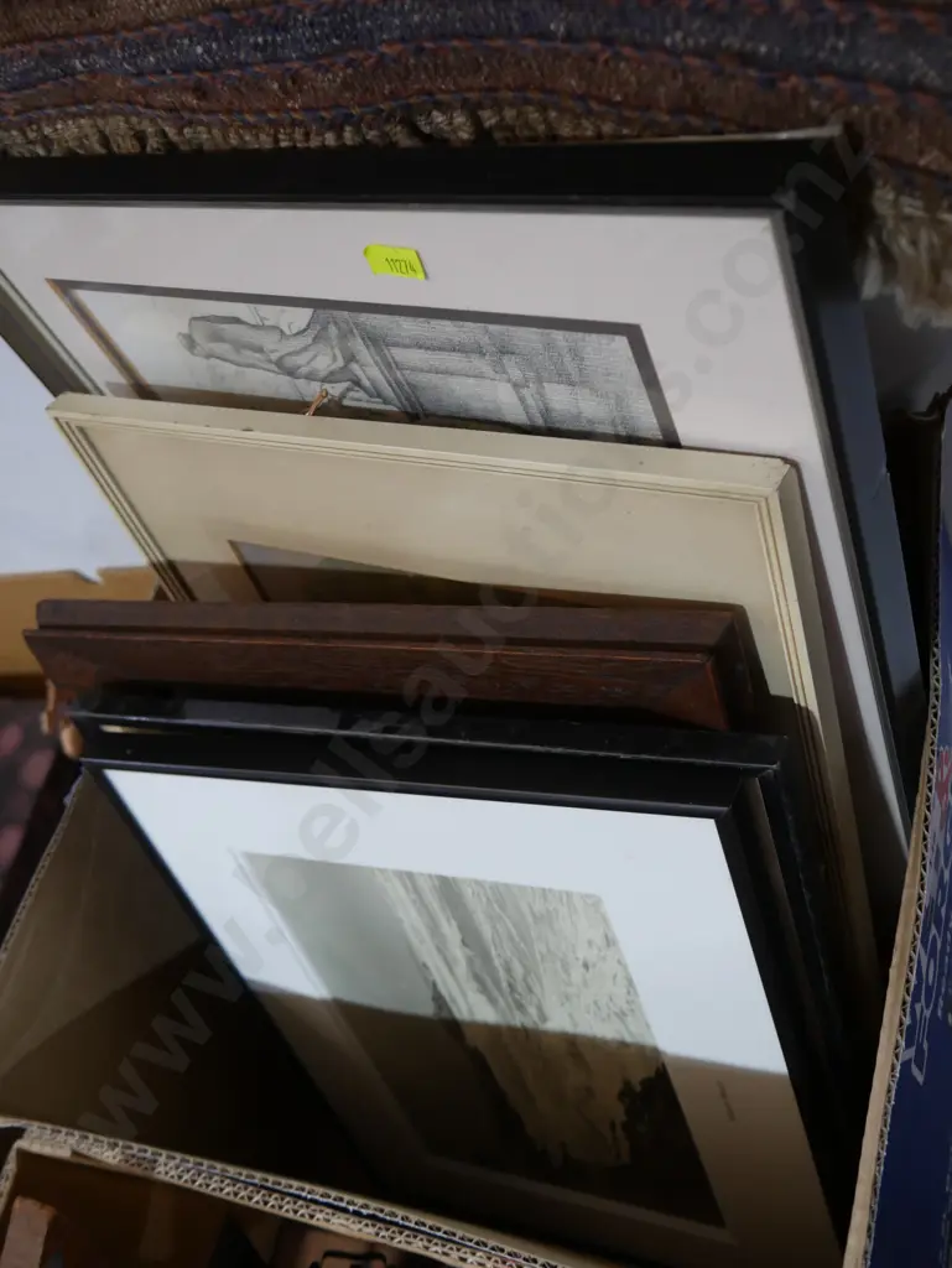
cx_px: 476
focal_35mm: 32
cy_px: 634
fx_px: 1172
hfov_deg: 44.2
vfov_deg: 56.8
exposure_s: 1/60
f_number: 3.6
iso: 640
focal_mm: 16
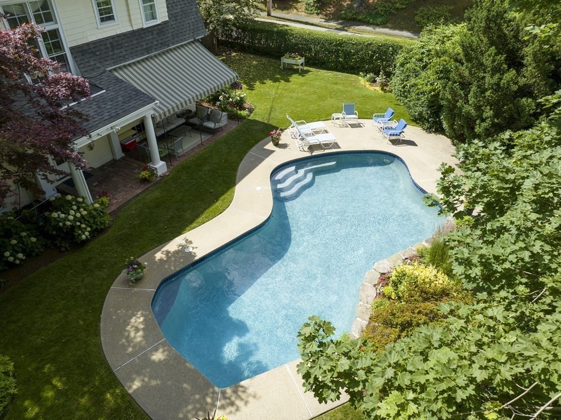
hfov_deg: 71.6
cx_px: 280
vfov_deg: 56.8
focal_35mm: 24
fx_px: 389
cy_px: 210
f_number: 2.8
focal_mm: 12.29
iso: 110
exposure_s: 1/120
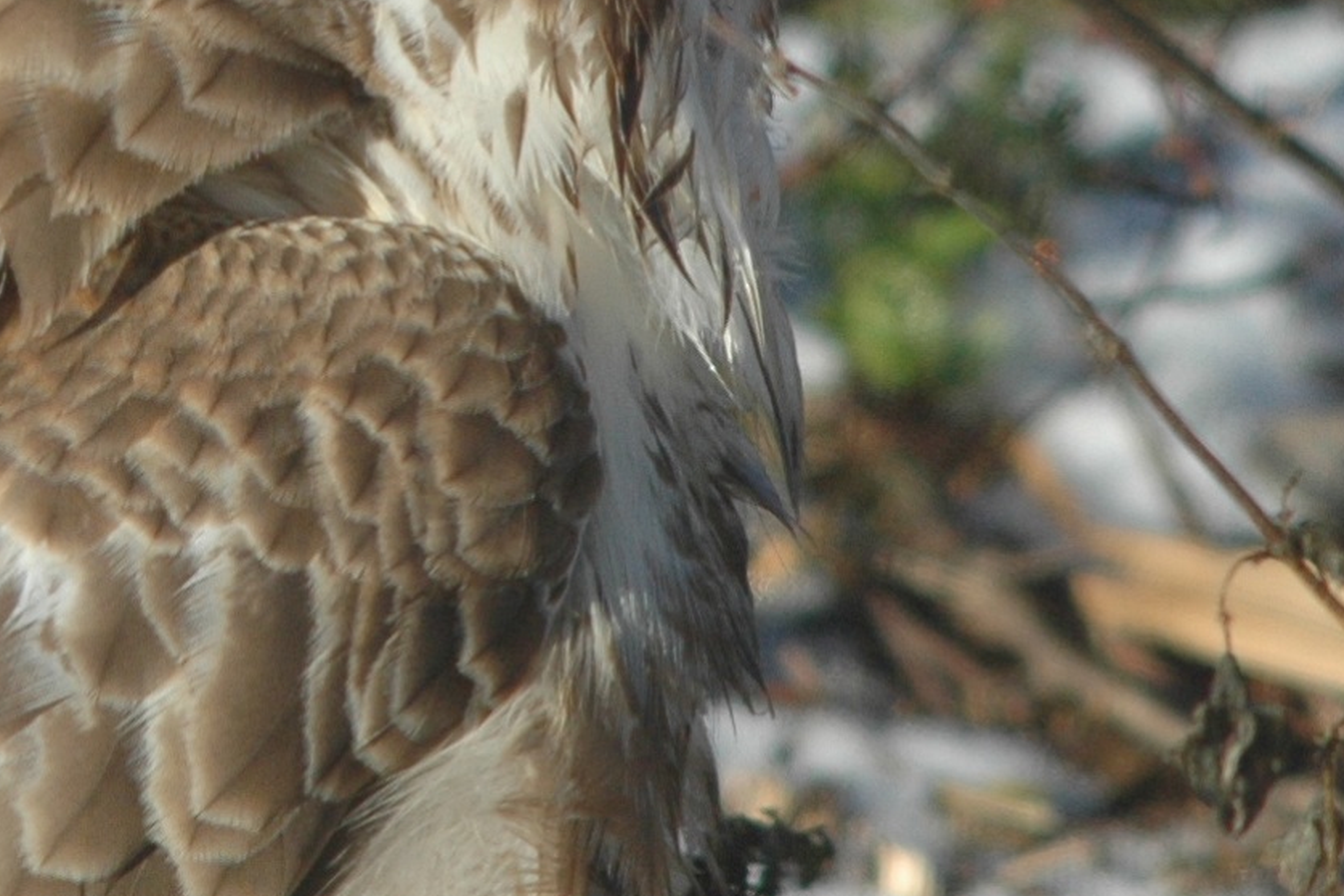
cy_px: -125
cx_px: 162
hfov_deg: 1.8
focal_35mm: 1128
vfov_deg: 1.2
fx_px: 42109
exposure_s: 1/1250
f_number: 4.5
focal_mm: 210
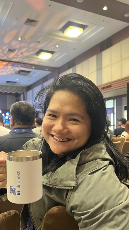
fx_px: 207
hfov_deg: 34.7
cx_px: 65
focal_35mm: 34
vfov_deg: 57.9
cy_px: 127
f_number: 1.5
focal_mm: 5.7
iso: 320
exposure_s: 1/60
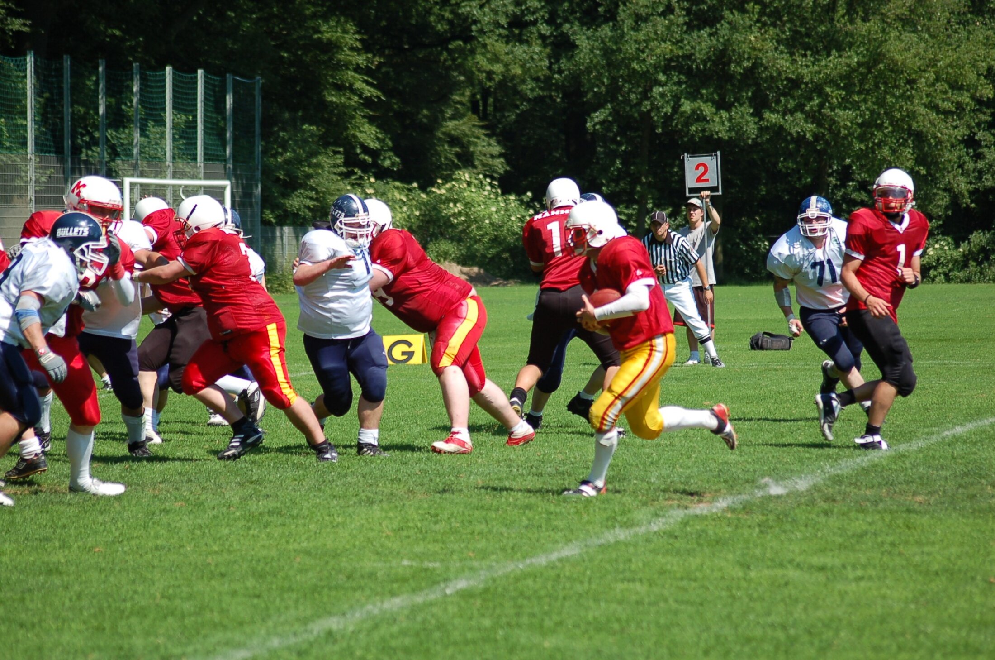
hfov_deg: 11.4
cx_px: 498
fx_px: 4966
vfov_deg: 7.6
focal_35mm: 180
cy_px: 330
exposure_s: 1/1000
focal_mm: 120
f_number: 4.2
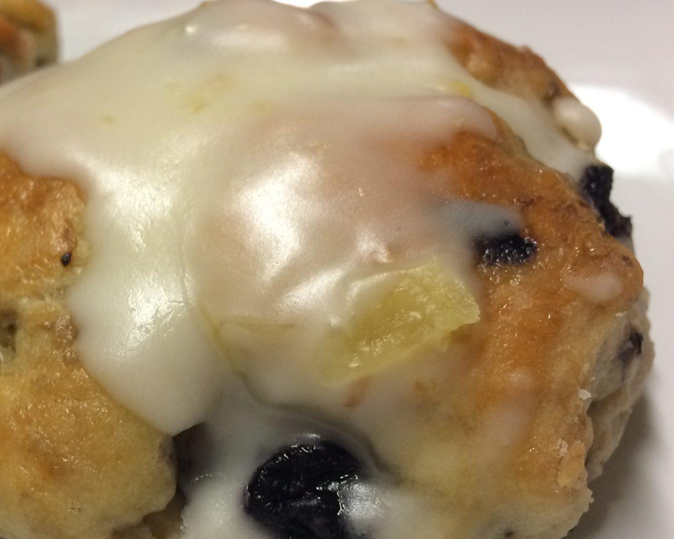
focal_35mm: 51
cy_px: 416
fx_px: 1017
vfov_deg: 29.1
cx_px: 168
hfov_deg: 35.8
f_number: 2.2
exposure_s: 1/30
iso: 64
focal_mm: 4.15
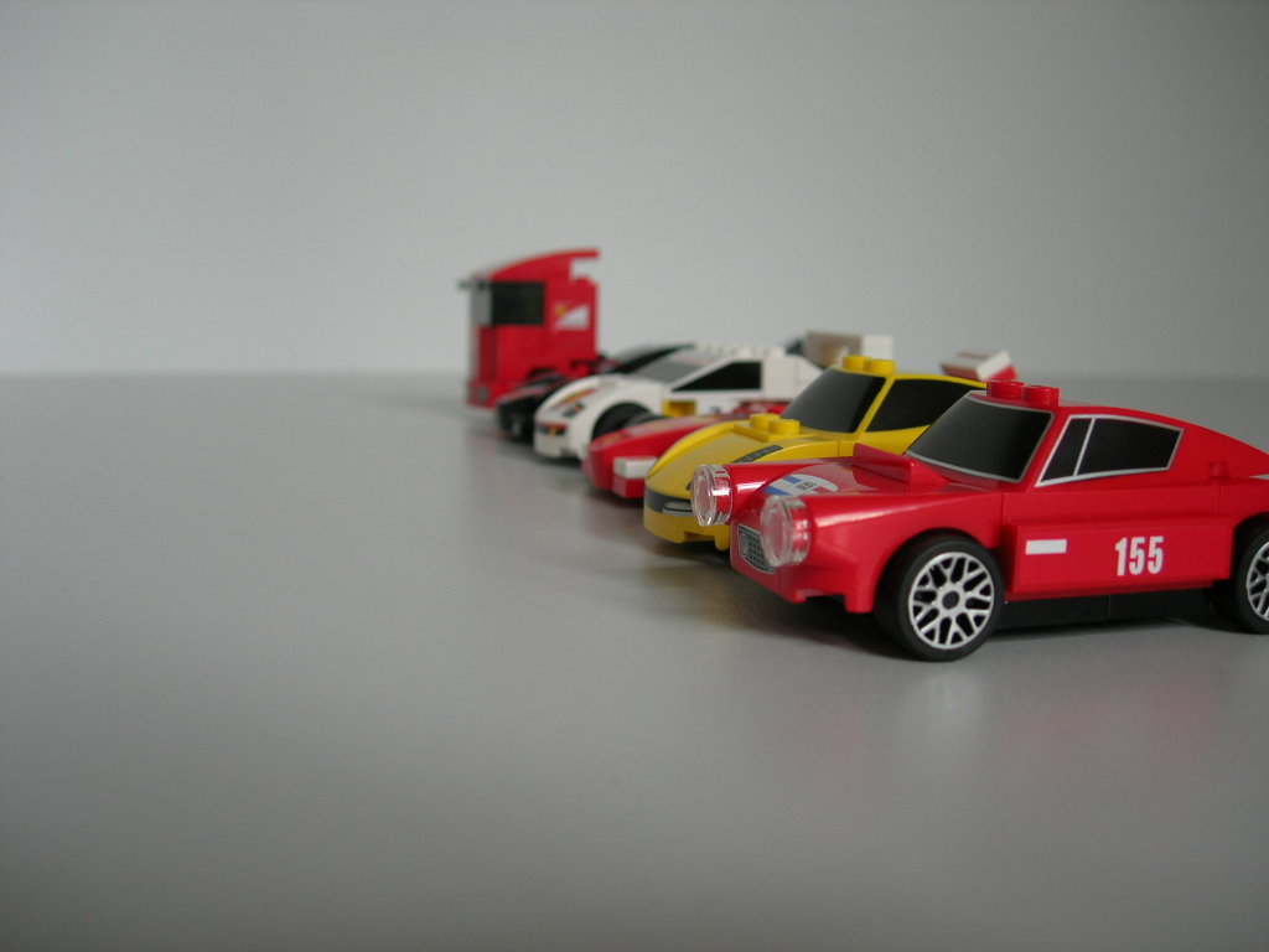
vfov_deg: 37.7
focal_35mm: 38
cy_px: 476
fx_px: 1393
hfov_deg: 49.0
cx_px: 634
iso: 64
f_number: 2.8
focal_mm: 7.8
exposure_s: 1/18.4
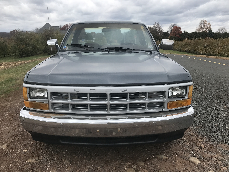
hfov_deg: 63.4
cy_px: 86
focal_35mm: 28
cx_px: 114
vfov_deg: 49.7
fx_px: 185
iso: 20
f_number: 1.8
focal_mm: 3.99
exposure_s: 1/958
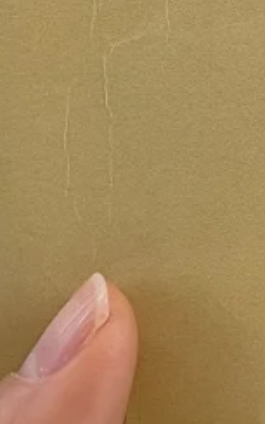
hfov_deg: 7.8
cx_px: 475
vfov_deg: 12.1
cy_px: -277
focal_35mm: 162
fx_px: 1873
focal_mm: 4.2
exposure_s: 1/50
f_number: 1.6
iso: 80
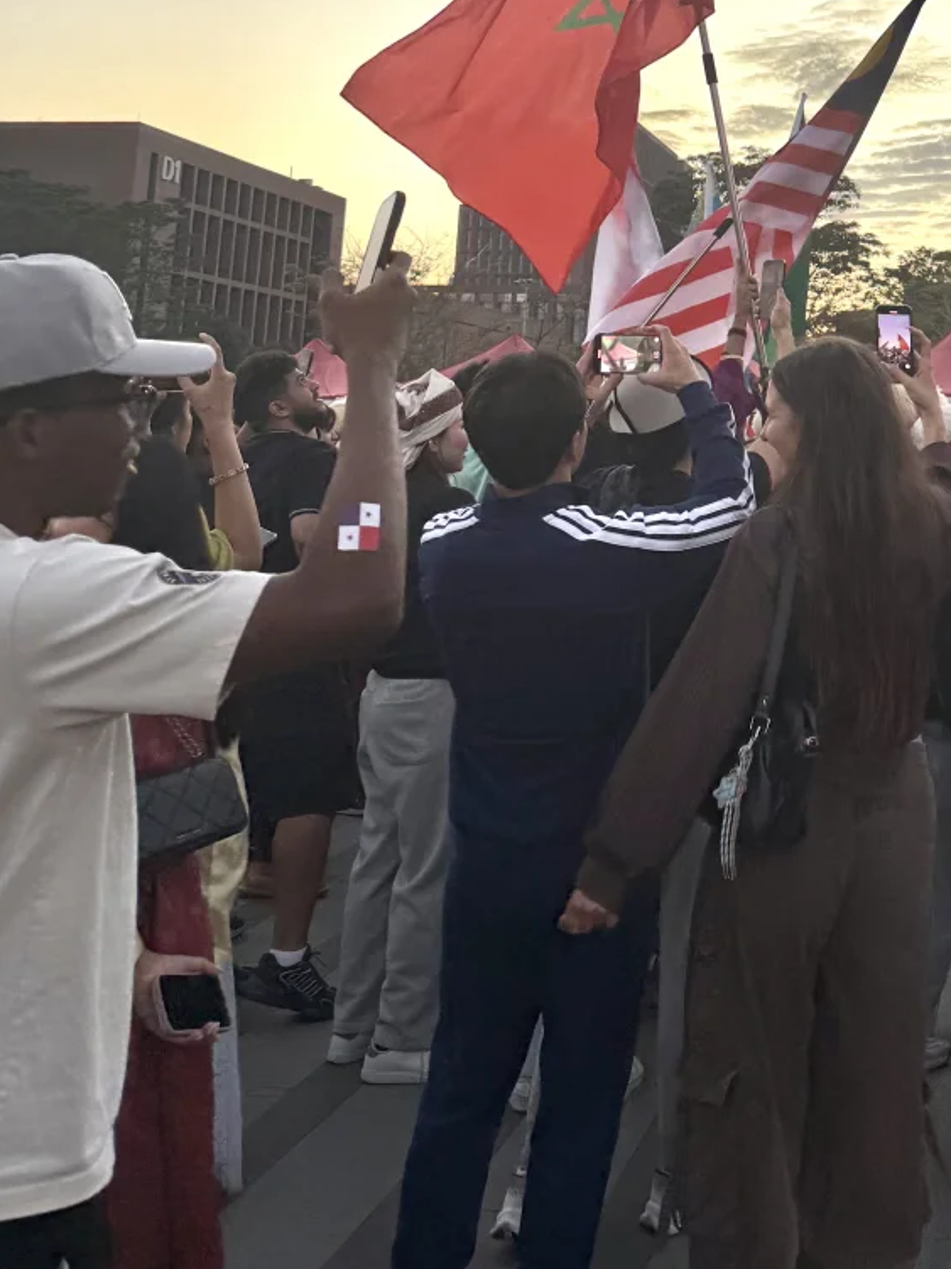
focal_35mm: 46
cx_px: 877
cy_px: 110
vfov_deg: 38.2
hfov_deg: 30.0
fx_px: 1685
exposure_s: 1/144
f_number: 1.78
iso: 50
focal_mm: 6.76
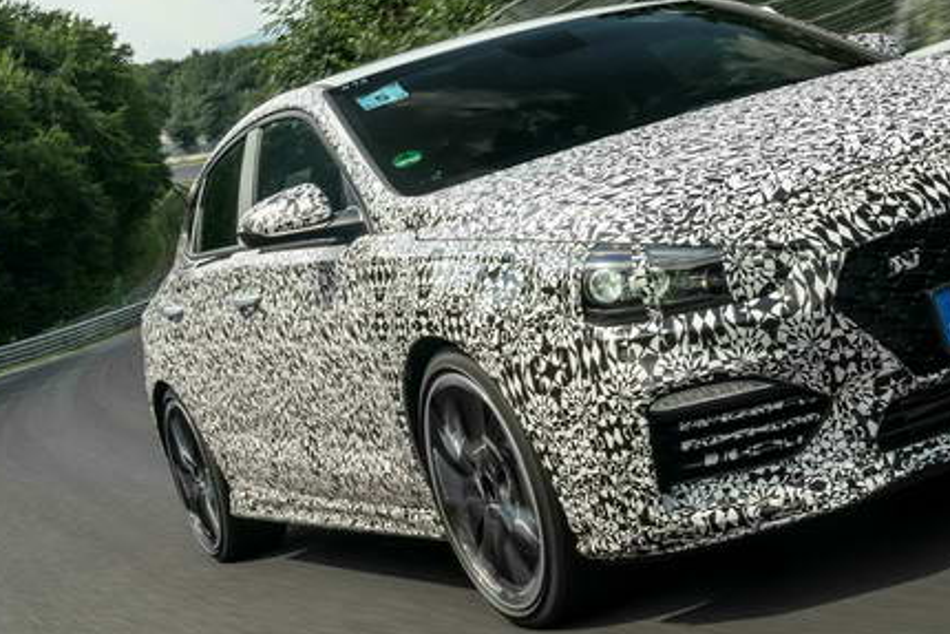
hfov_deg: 29.6
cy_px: 243
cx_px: 718
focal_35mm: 67
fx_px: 1769
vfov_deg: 20.3
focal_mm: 32
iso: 250
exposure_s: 1/80
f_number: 13
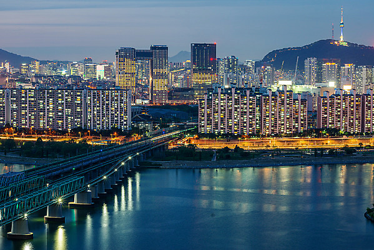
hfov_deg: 23.9
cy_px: 125
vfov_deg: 16.1
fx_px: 883
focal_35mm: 85
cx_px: 187
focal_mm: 85
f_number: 8
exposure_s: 6
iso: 200
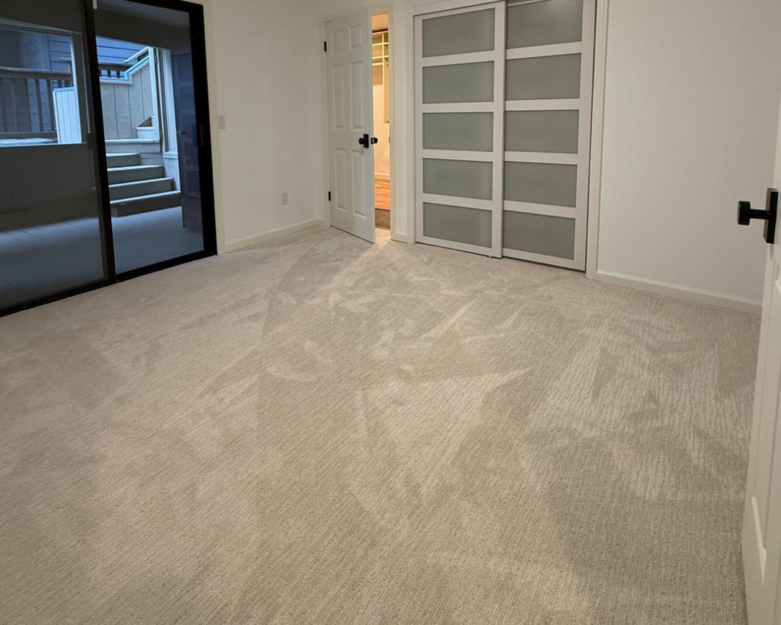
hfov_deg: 83.3
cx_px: 388
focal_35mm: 19
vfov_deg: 67.1
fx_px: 439
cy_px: 168
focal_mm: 2.22
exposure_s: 1/60
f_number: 2.2
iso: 250
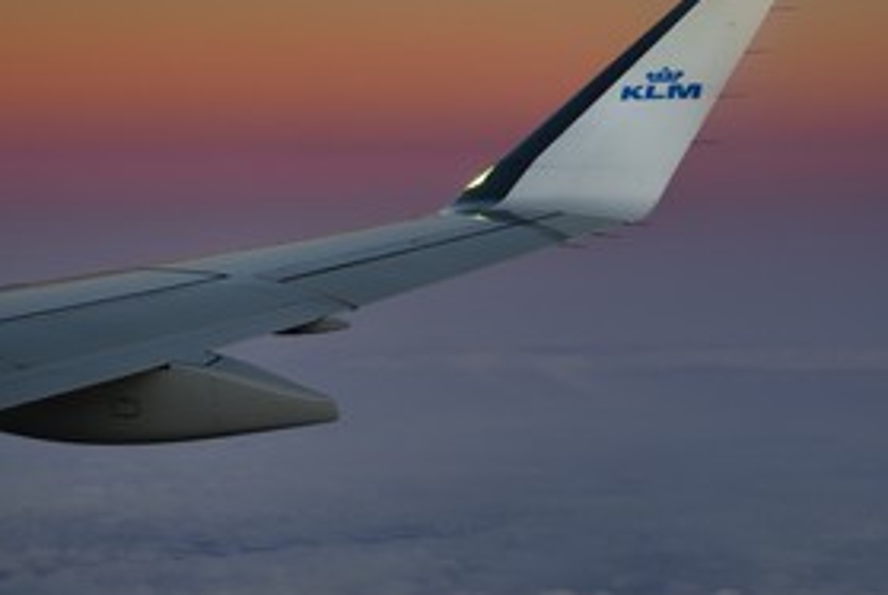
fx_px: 1853
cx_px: 358
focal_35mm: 75
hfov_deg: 26.9
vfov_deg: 18.2
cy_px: 267
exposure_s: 1/30
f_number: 6.3
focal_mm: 50
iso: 500
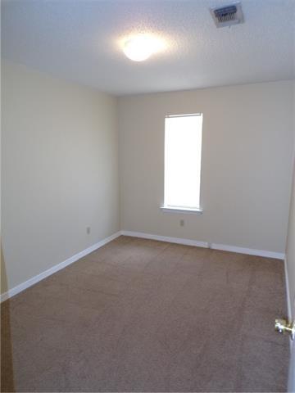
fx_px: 273
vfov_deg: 71.6
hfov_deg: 56.8
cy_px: 196
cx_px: 148
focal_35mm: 24
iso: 200
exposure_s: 1/25
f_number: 3
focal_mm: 4.3
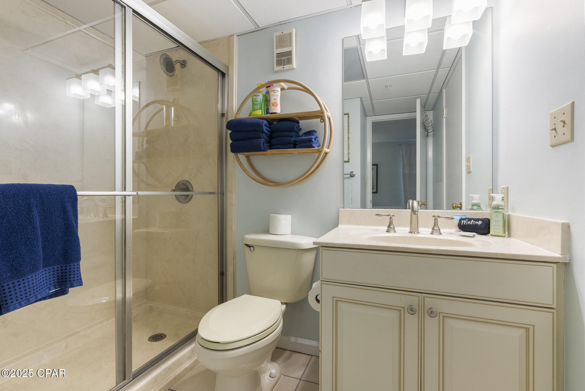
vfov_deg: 73.8
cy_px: 196
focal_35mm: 16
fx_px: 260
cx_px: 292
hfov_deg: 96.7
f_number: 8
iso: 320
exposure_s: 1/2
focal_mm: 16
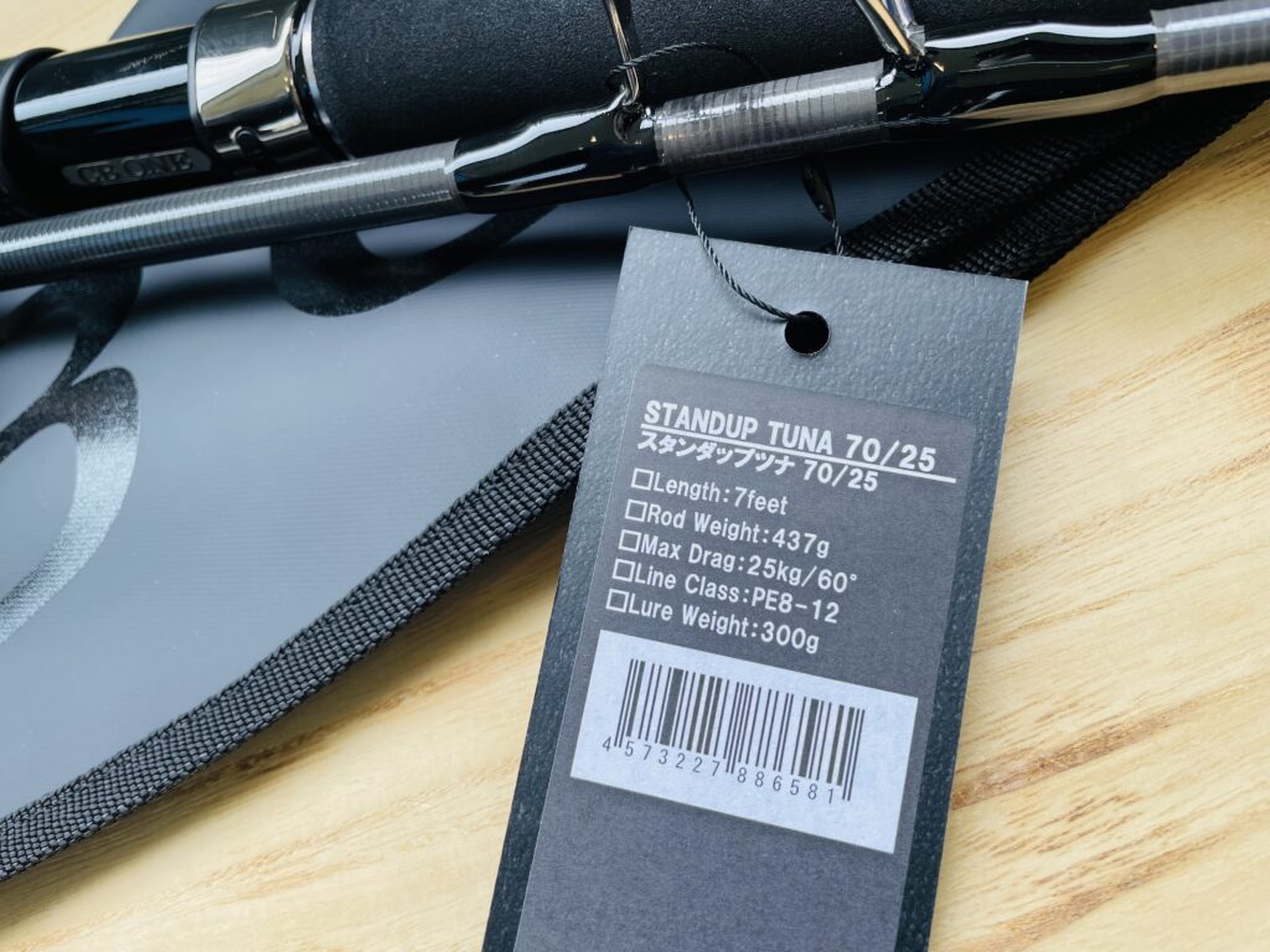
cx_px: 635
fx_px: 954
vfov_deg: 53.1
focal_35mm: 26
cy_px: 476
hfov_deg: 67.3
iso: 32
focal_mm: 4.2
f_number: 1.6
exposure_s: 1/140
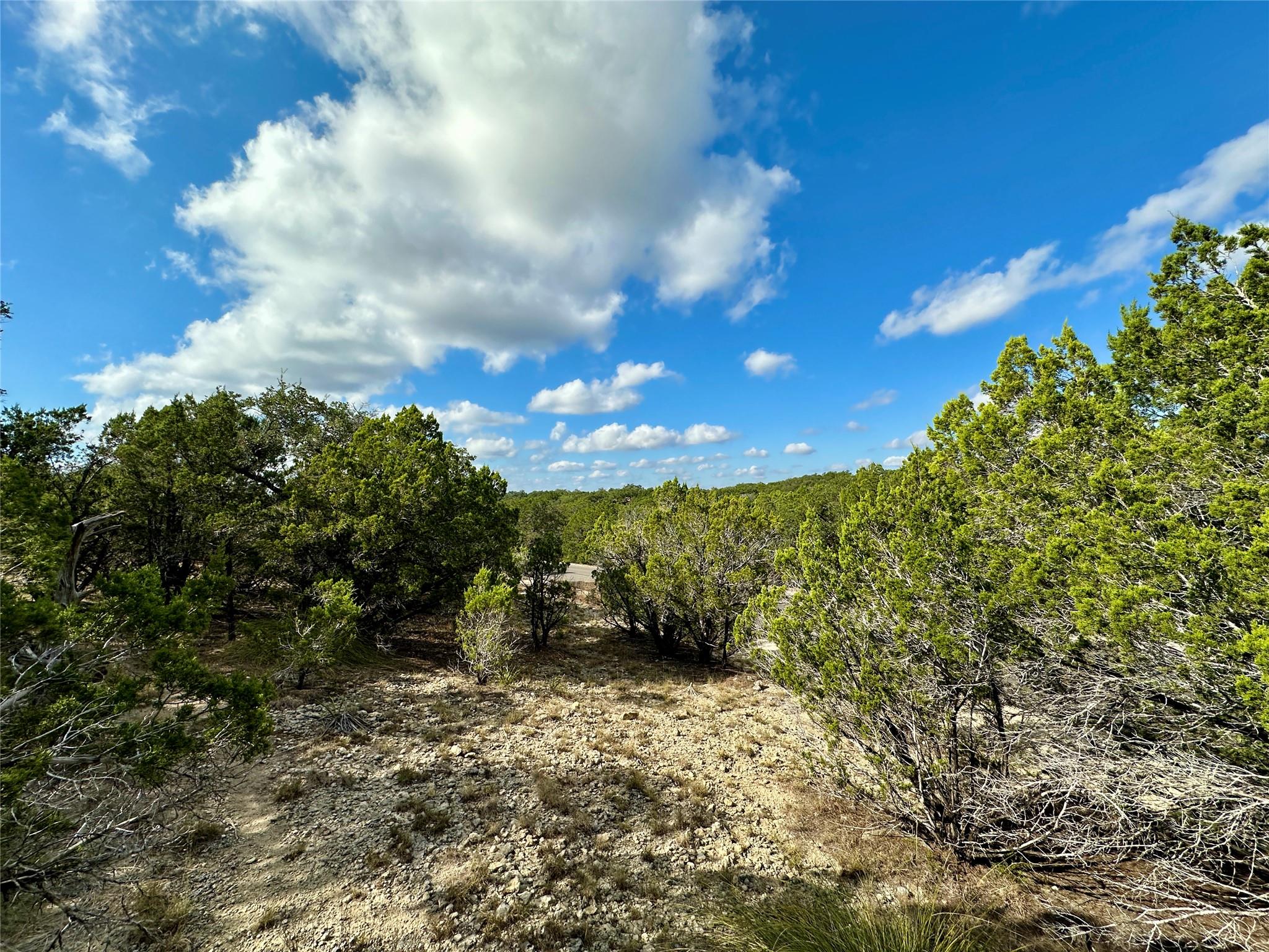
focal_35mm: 14
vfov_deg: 85.7
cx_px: 634
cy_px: 476
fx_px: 513
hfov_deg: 102.1
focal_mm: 2.22
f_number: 2.2
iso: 50
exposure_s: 1/2451
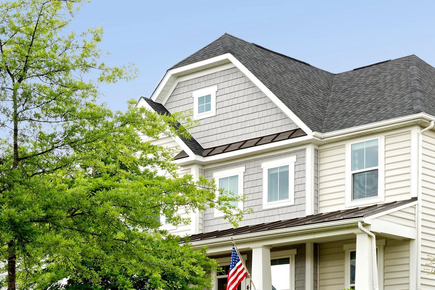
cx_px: 268
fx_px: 931
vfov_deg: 17.6
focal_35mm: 77
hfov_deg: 26.2
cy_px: 212
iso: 500
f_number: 9
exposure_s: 1/125
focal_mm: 48
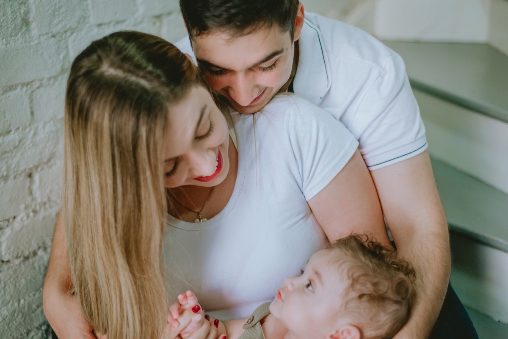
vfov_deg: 27.0
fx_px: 706
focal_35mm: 50
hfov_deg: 39.6
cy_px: 170
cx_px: 254
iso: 640
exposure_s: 1/200
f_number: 2.2
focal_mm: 50
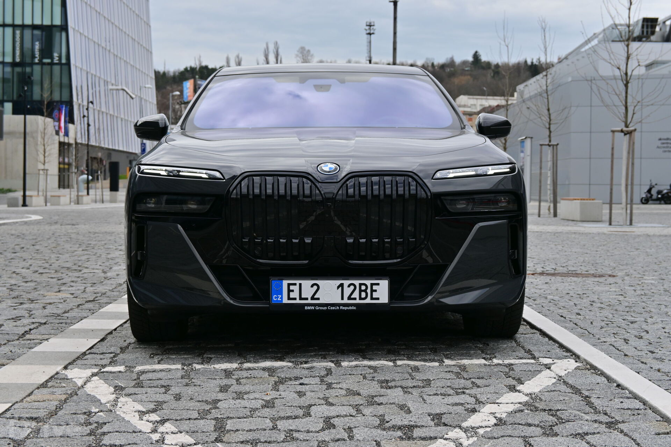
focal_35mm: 75
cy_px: 224
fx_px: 1398
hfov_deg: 27.0
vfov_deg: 18.2
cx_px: 336
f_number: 7.1
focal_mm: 50
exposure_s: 1/200
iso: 100
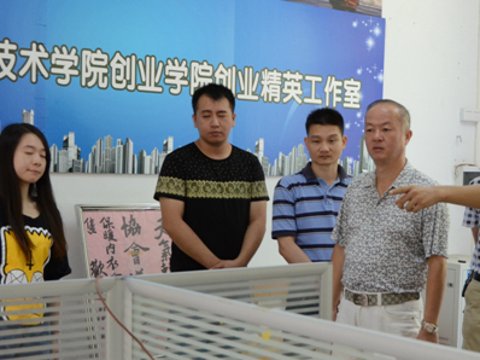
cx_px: 289
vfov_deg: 22.9
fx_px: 887
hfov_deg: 30.2
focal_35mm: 64
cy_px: 210
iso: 2000
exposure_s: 1/100
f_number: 4
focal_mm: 26
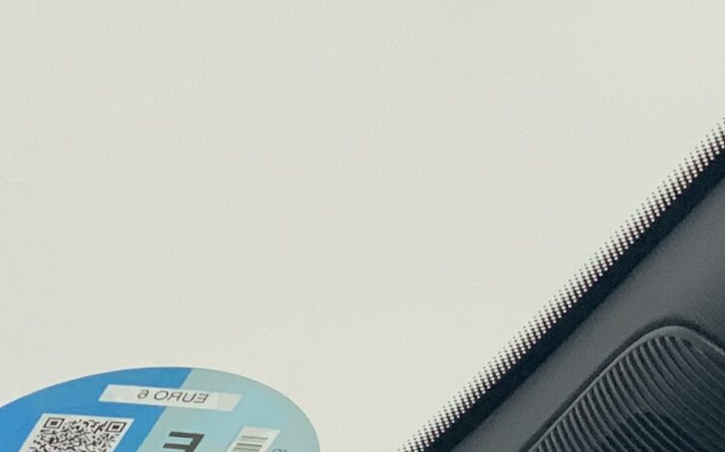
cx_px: 20
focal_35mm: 192
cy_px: 483
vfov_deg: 6.8
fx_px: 3793
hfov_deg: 10.8
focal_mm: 6
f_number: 2.4
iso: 100
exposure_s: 1/122
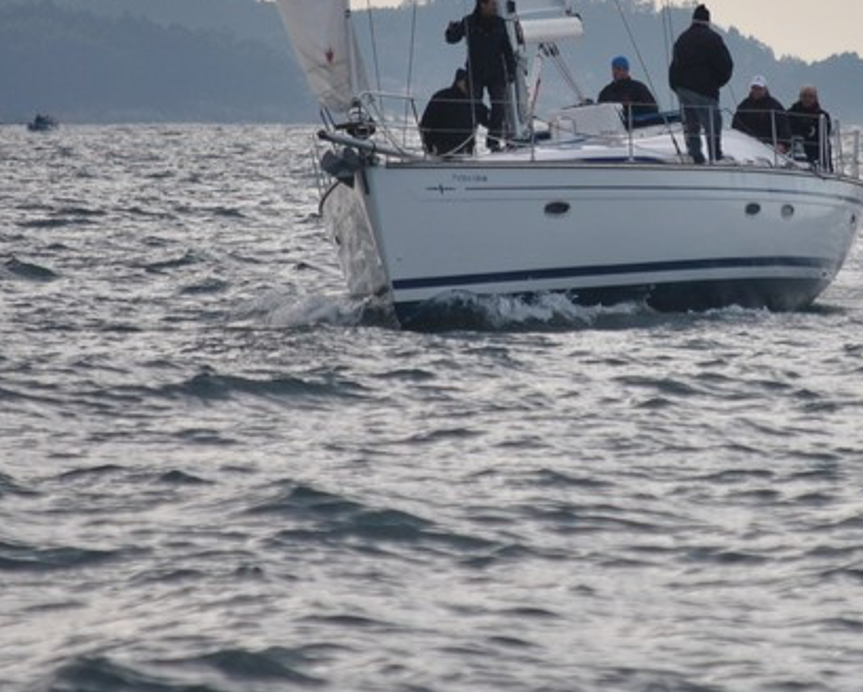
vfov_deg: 2.5
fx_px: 15749
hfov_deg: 3.1
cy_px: 112
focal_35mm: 616
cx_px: 688
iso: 200
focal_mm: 200
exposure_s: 1/1000
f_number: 5.6
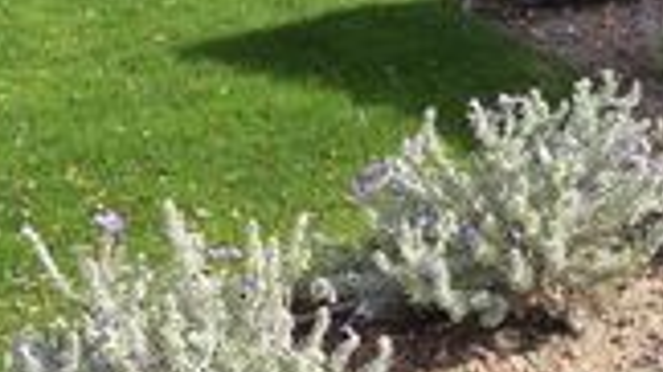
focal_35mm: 97
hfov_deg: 21.9
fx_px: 1705
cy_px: -206
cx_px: 184
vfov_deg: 11.9
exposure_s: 1/200
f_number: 10
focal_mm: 20
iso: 100
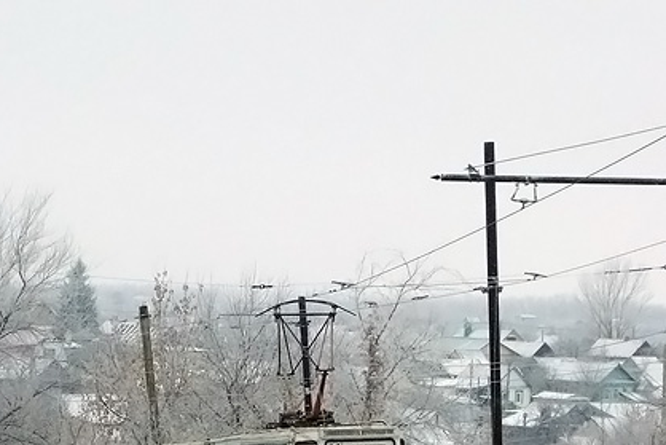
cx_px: 296
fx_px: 3720
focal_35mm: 201
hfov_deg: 10.2
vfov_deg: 6.8
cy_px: 204
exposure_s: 1/500
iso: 500
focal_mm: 25.93
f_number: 4
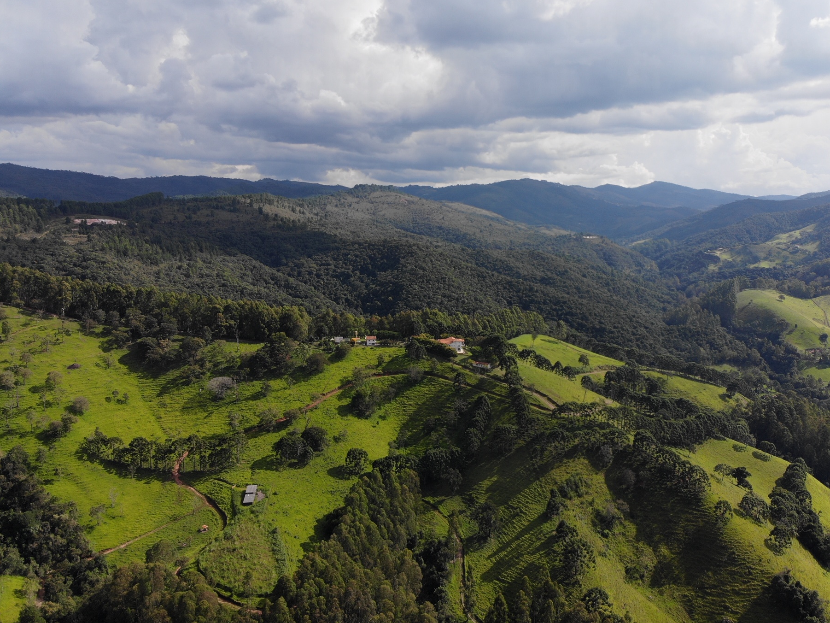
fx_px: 647
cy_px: 294
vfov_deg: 51.3
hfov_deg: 65.2
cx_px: 456
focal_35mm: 27
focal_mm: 4.5
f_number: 2.8
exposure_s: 1/965
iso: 100
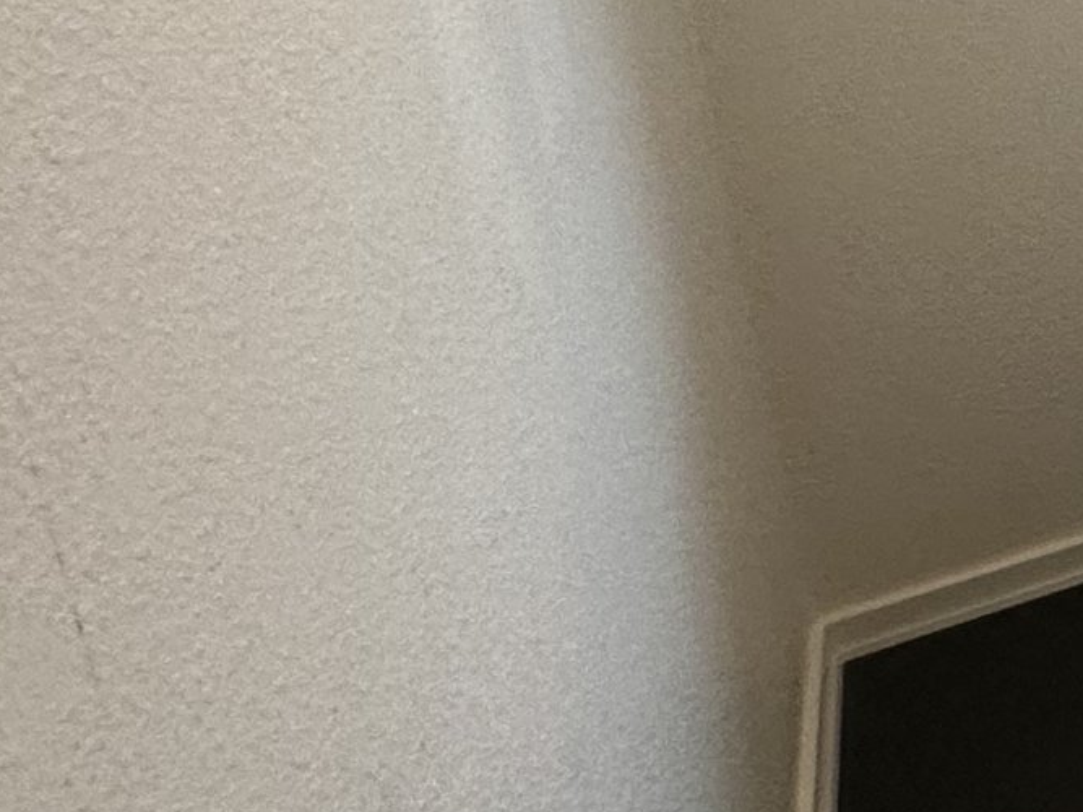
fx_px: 1971
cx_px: 2364
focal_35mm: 63
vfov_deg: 21.1
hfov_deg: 17.2
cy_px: -252
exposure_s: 1/100
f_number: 2.2
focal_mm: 2.22
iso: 125
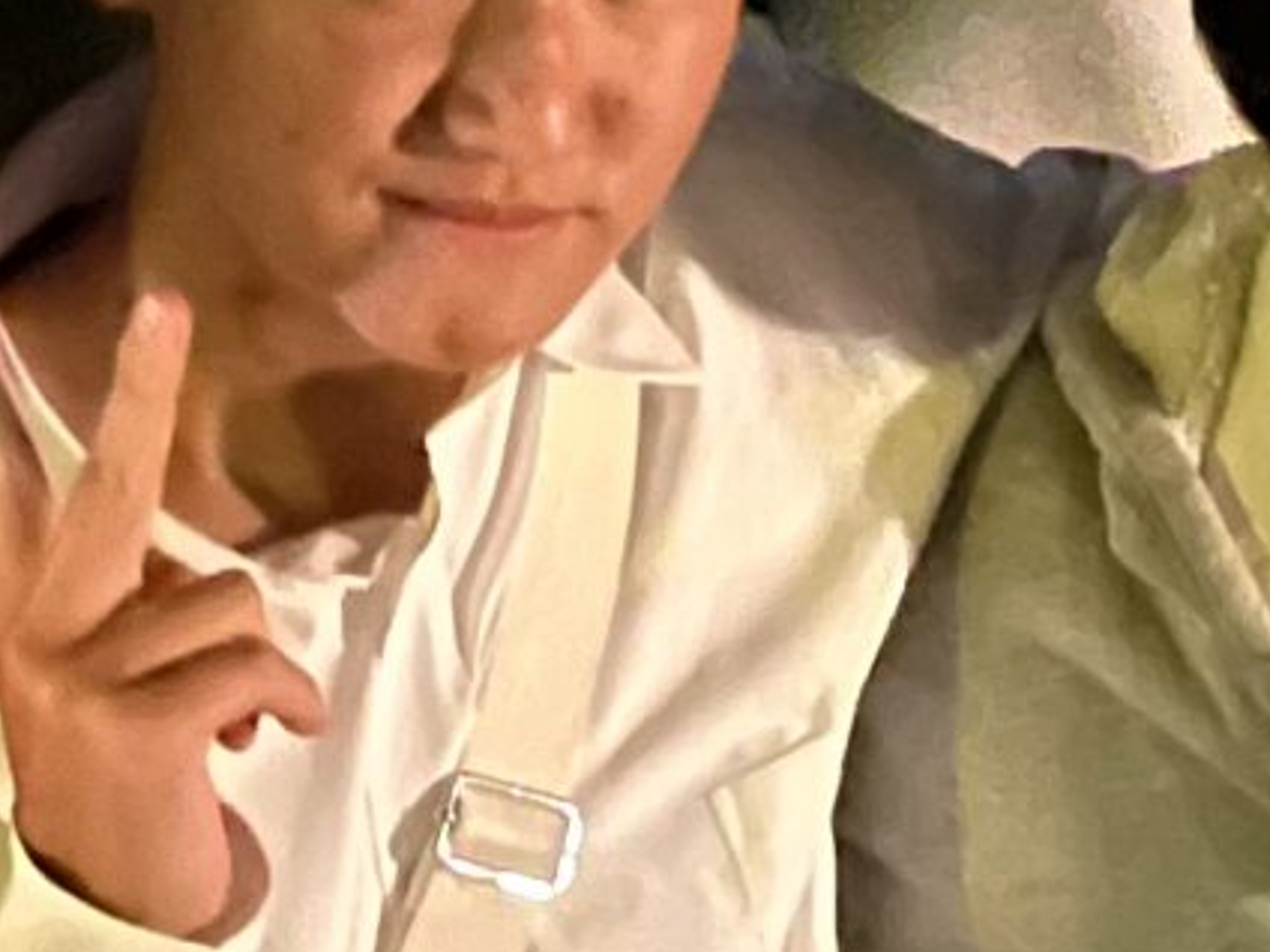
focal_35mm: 157
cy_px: -611
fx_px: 5760
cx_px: 908
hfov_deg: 12.6
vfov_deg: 9.1
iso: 3200
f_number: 1.6
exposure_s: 1/15
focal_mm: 5.1
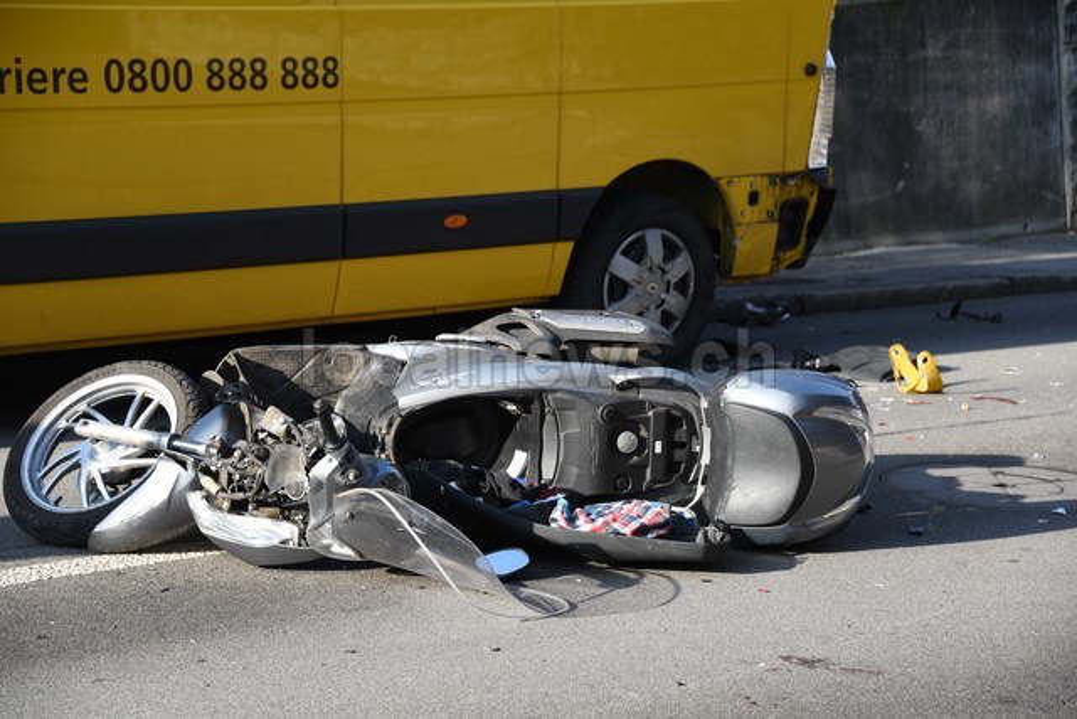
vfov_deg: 13.7
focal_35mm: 100
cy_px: 360
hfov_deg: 20.4
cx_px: 538
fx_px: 2992
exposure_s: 1/250
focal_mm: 100
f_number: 5.6
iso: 160
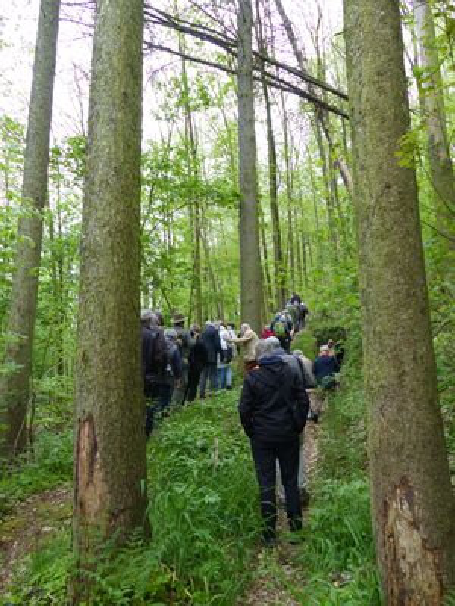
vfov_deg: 69.4
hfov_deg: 54.9
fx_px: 438
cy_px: 303
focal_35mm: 25
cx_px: 228
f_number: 2.8
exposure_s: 1/60
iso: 100
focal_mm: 4.5
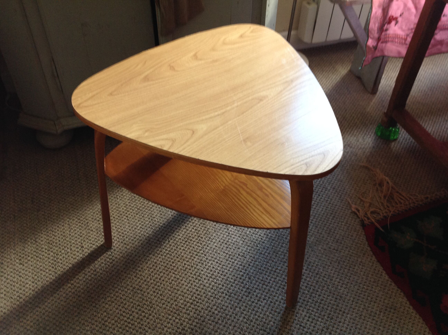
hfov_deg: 52.7
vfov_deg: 40.6
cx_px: 224
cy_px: 168
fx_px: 452
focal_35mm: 35
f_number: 2.4
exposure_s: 1/15
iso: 100
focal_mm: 4.28
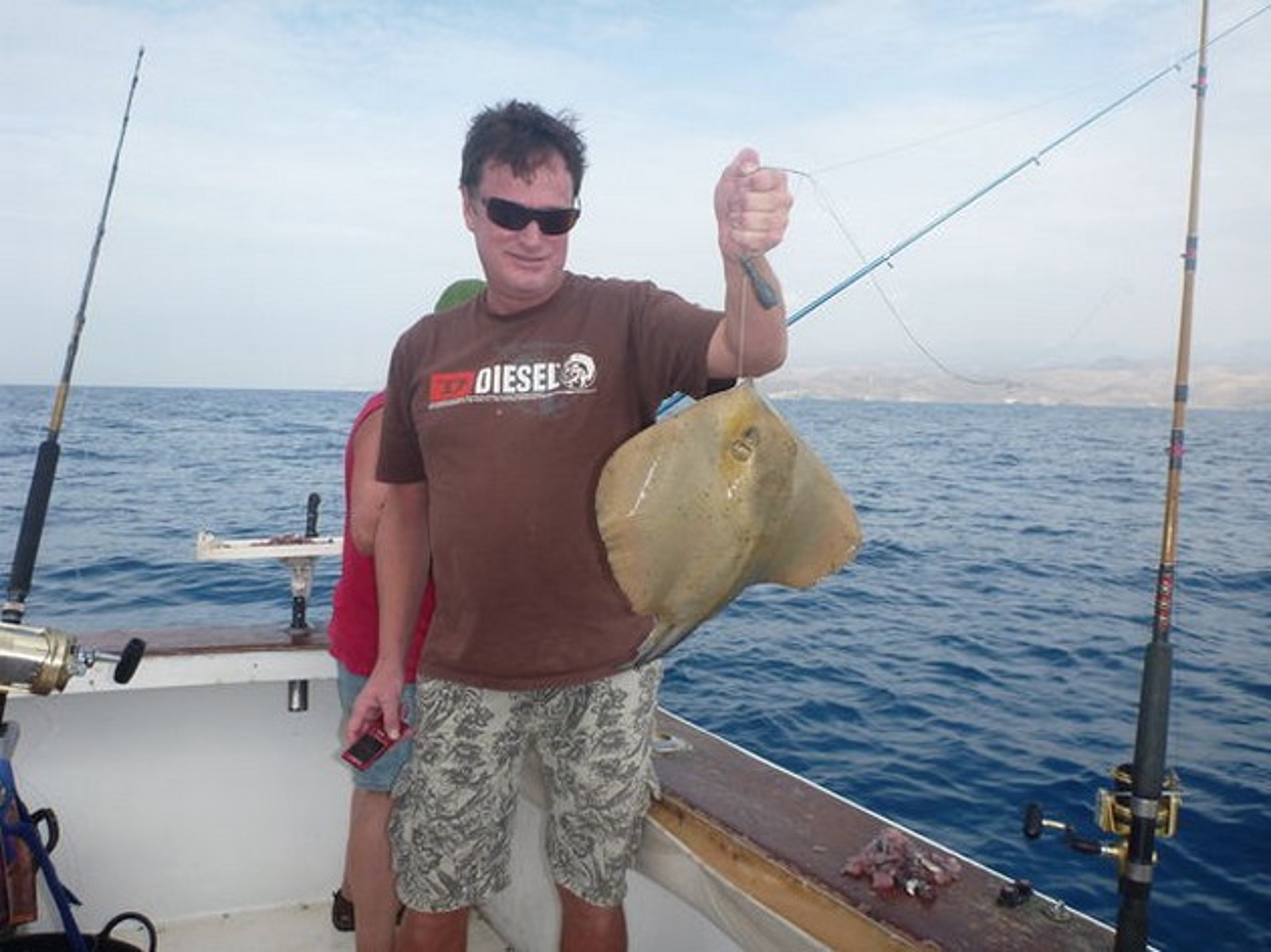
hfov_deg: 63.5
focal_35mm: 28
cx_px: 636
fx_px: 1028
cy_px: 476
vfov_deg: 49.7
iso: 100
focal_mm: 4.9
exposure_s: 1/640
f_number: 3.3
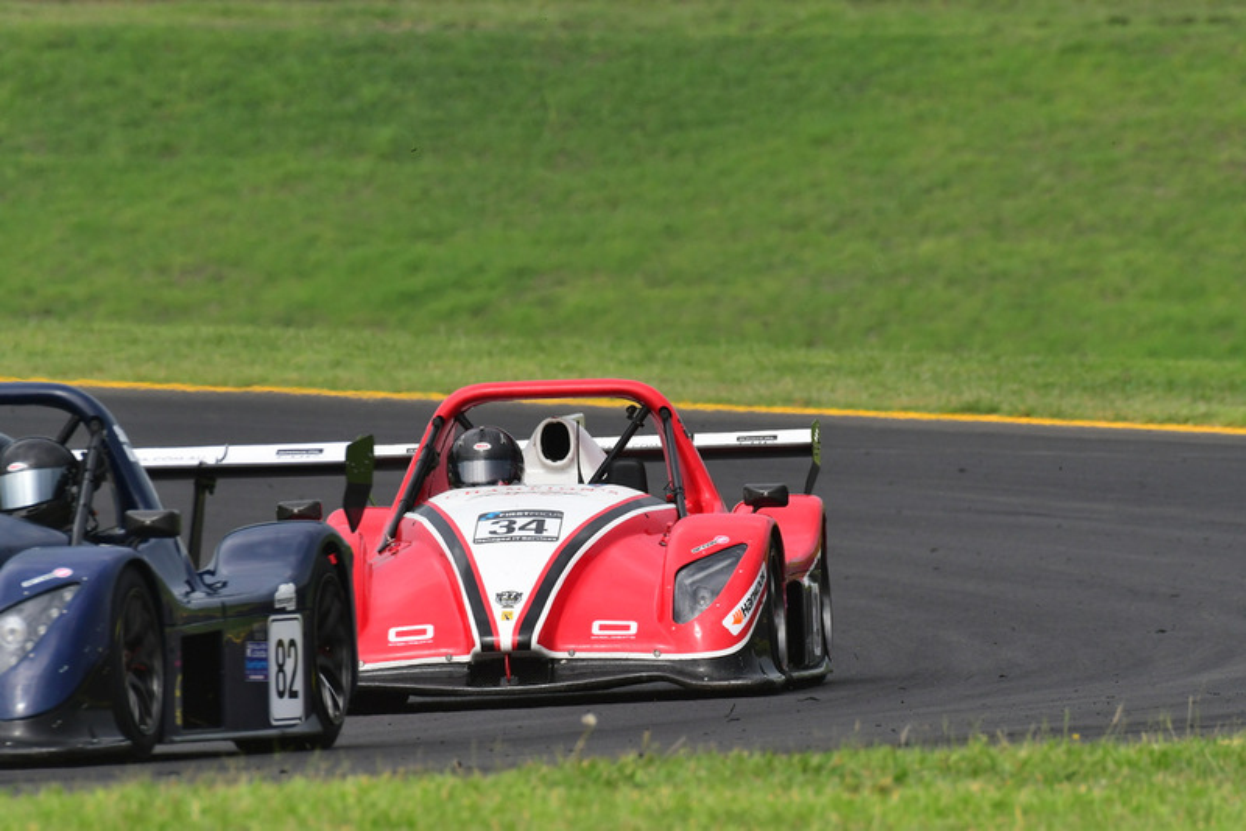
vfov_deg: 2.0
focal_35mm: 690
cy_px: 416
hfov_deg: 3.0
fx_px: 23889
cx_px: 623
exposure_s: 1/640
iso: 500
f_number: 10
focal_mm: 460
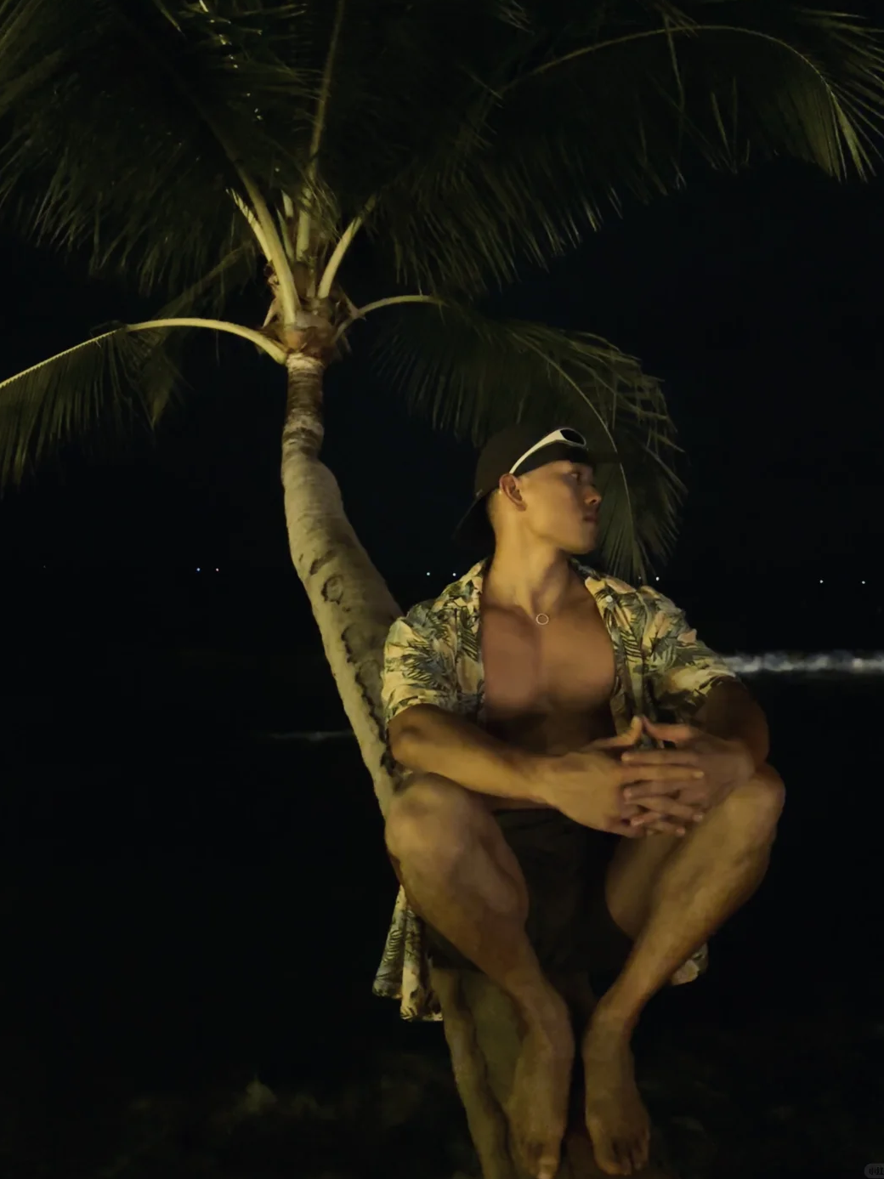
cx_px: 444
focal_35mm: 27
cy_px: 574
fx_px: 919
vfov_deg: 65.3
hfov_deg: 51.3
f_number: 1.6
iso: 200
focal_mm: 5.96
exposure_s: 1/4
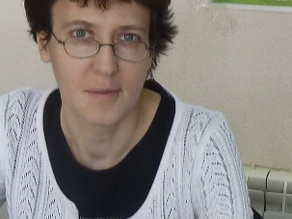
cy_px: 204
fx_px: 1113
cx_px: 159
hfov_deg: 14.9
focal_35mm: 132
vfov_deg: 11.1
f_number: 3.3
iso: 100
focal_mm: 4.1
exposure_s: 1/30
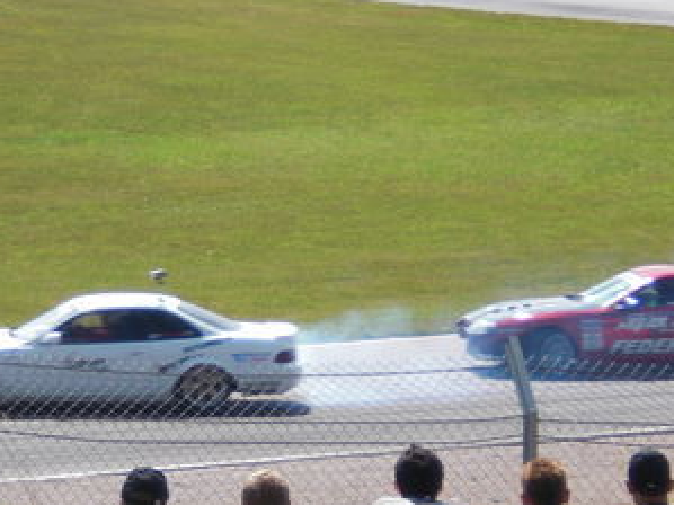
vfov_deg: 6.1
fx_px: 4749
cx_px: 180
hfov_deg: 8.1
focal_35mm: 244
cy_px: 228
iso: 64
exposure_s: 1/250
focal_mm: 18.9
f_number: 5.9
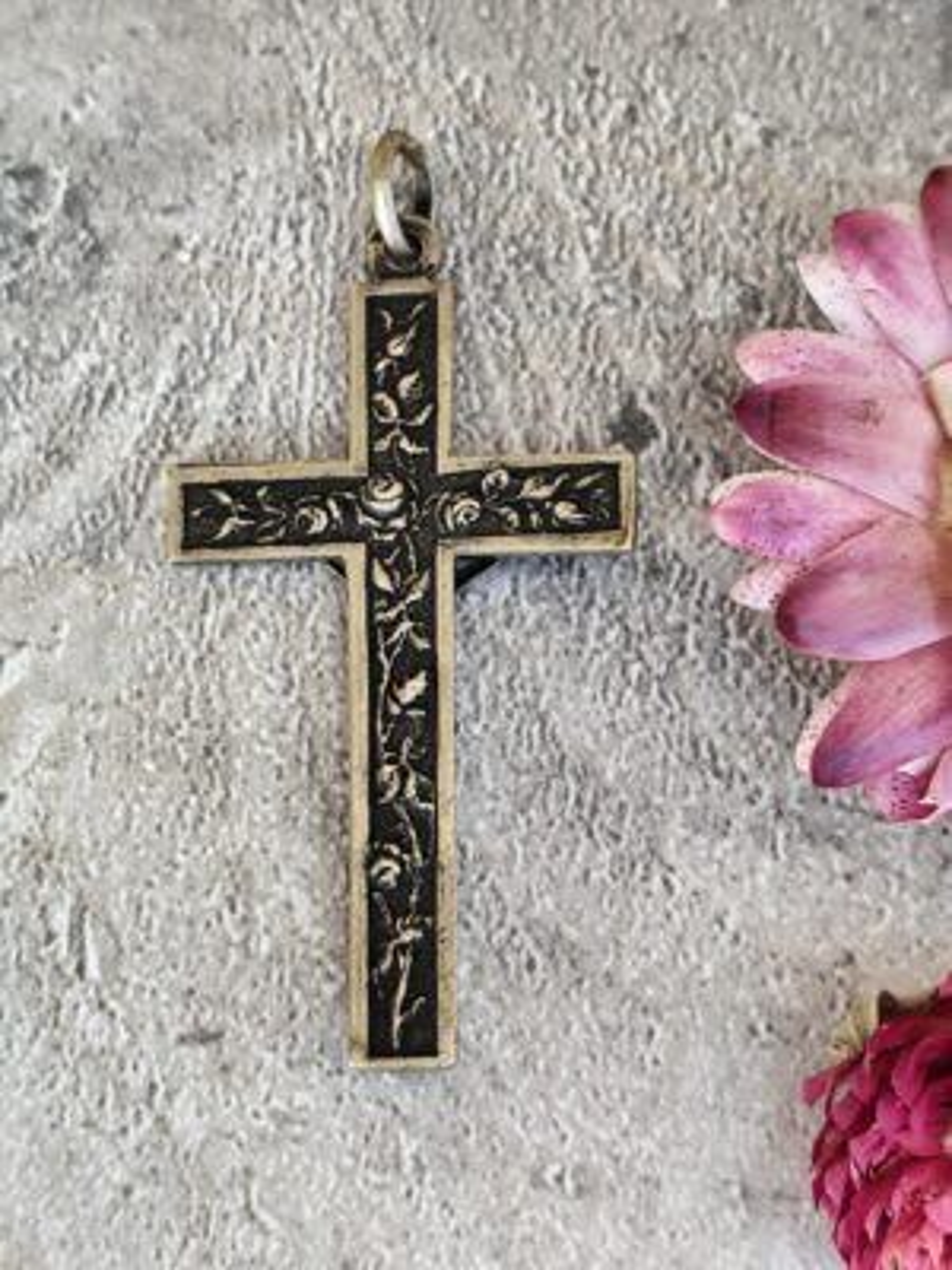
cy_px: 635
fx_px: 3410
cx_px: 476
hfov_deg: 15.9
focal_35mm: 93
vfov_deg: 21.1
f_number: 1.65
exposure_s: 1/100
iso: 50
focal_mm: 6.19
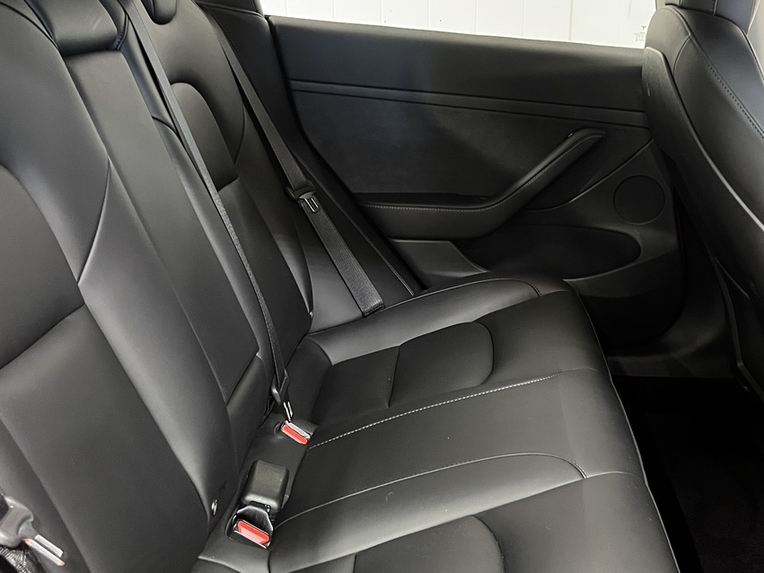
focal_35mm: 44
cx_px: 459
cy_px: 293
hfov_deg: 42.7
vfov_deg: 32.9
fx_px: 971
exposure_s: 1/25
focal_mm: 5.1
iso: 500
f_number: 1.6
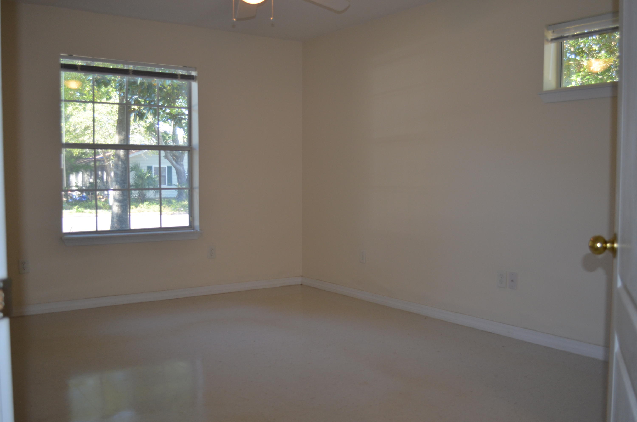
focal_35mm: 36
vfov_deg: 36.7
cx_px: 318
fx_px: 636
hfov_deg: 53.2
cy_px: 211
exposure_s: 1/125
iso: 400
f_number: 4
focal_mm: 24
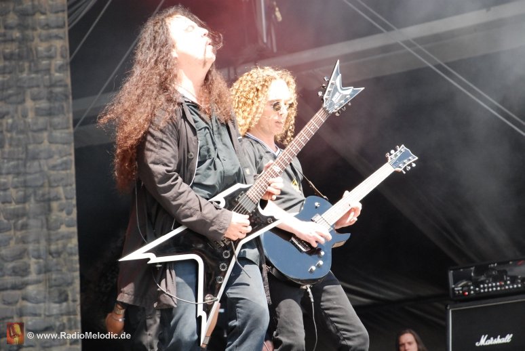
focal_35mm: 150
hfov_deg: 13.7
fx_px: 2190
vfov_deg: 9.2
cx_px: 262
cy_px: 176
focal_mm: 100
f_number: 6.3
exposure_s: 1/320
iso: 800
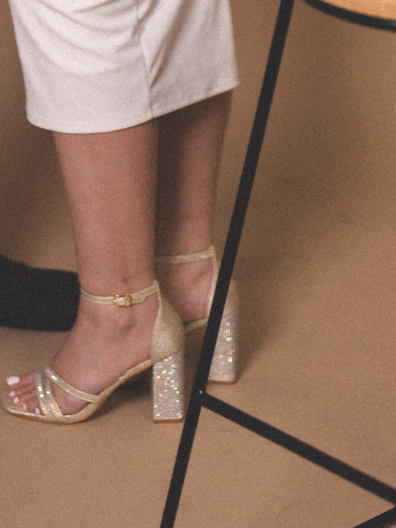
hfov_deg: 8.6
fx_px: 2624
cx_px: 163
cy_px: -371
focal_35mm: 172
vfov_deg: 10.9
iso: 100
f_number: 1.3
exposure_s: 1/400
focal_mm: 50
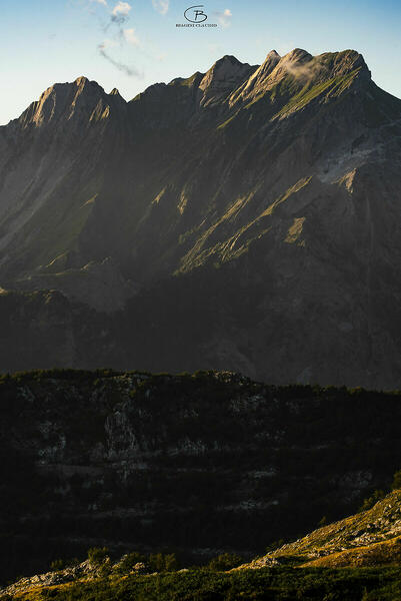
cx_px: 200
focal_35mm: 150
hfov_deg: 9.2
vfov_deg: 13.7
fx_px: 2502
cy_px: 300
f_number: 10
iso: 100
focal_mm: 150
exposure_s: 1/160
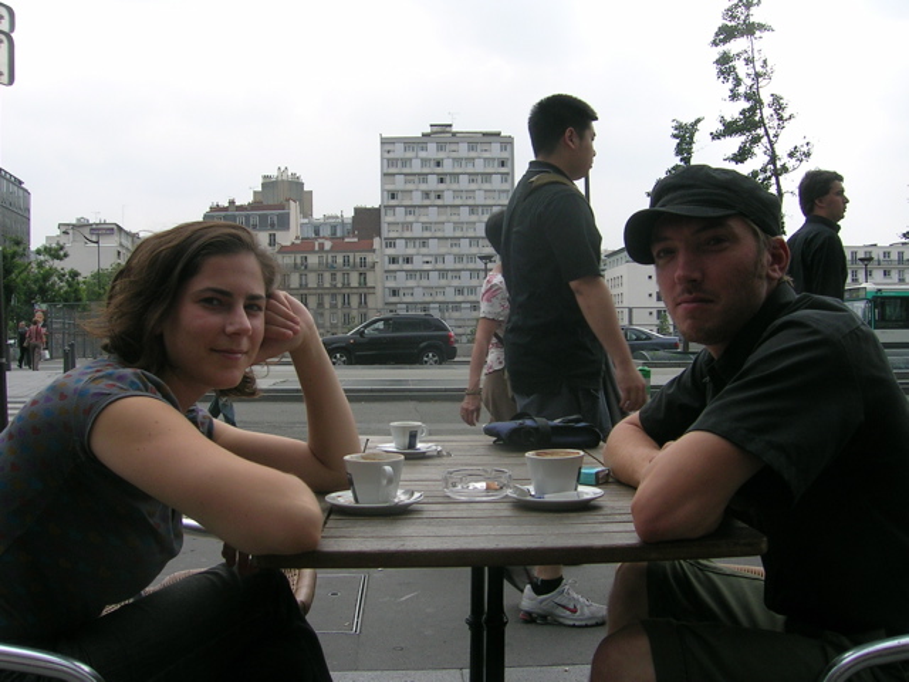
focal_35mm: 35
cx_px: 454
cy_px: 341
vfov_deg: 40.7
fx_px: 919
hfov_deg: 52.6
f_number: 4.8
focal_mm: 5.4
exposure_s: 1/296
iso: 50
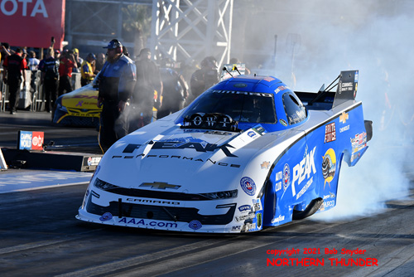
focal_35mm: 168
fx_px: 1933
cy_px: 138
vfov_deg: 8.2
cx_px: 207
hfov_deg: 12.2
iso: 160
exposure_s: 1/1000
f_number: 5.6
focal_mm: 112
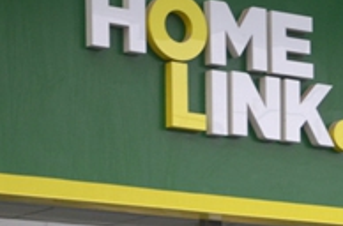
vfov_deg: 6.5
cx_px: 407
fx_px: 1981
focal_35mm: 209
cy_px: 322
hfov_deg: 9.8
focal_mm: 45
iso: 640
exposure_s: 1/250
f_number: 5
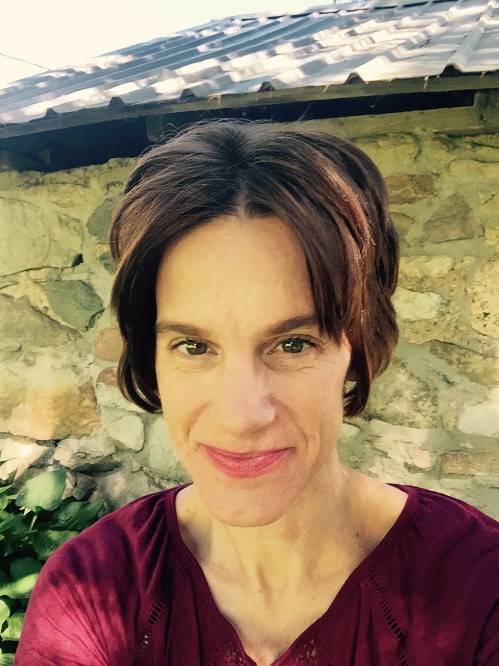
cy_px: 333
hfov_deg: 45.4
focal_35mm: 31
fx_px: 596
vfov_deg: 58.4
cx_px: 250
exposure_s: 1/40
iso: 40
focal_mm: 2.65
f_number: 2.2
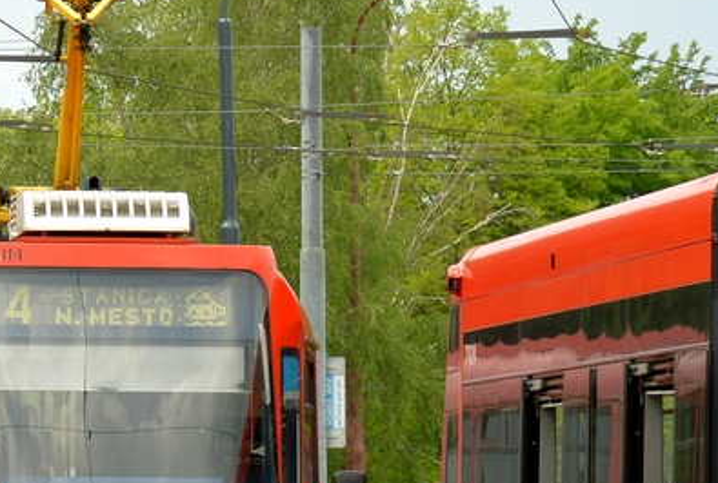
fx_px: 5012
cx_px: -325
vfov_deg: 5.5
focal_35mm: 251
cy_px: 358
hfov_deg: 8.0
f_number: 6.3
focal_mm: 55
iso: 100
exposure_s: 1/160
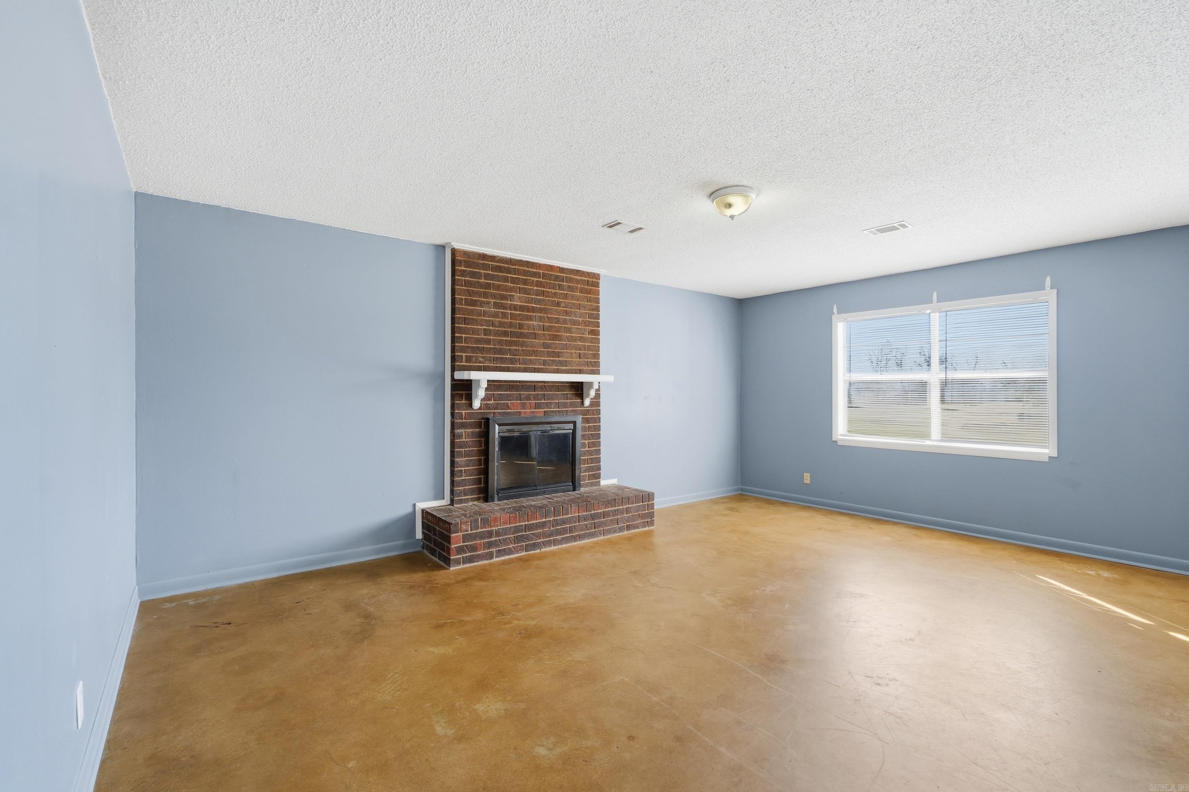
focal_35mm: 15
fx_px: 495
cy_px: 396
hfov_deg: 100.4
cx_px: 594
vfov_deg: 77.3
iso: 250
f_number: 9
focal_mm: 10
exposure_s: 1/30
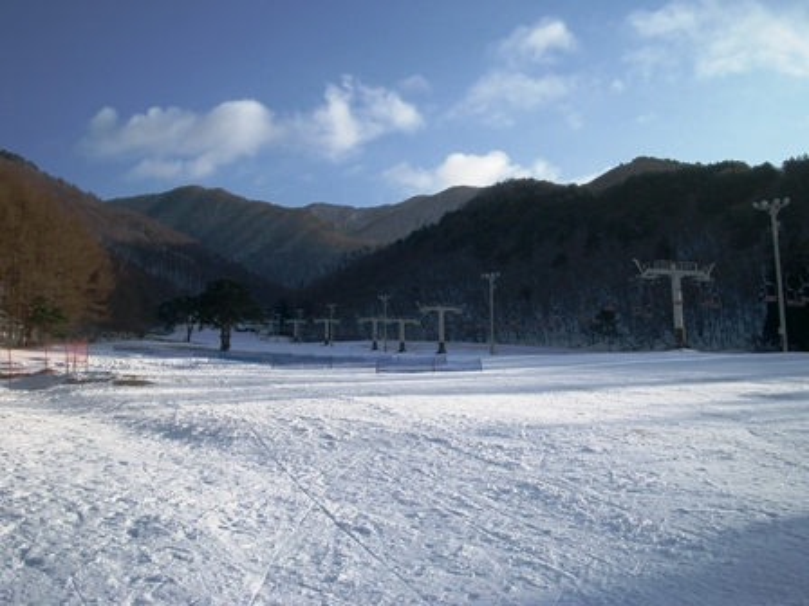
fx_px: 818
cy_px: 303
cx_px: 404
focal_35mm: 35
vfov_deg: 40.7
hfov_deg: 52.6
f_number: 4.3
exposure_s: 1/320
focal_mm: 5.8
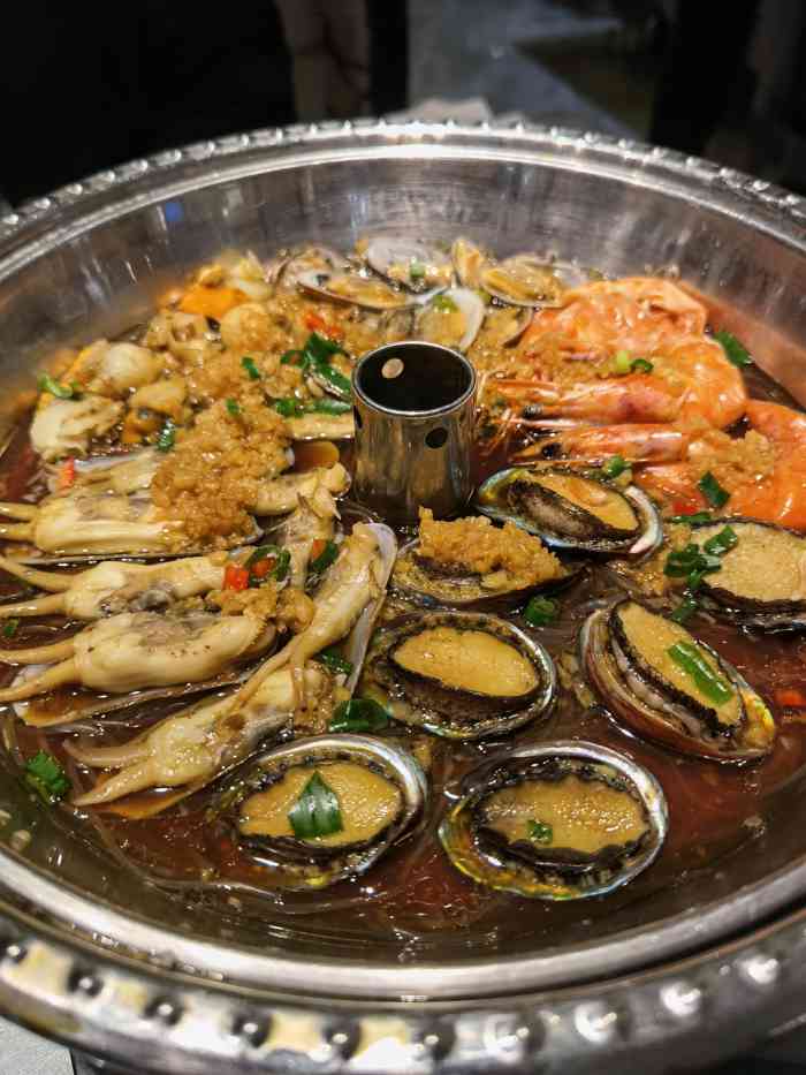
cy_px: 538
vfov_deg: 65.3
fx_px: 838
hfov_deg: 51.4
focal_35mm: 27
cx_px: 403
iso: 80
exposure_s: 1/100
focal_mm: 6.67
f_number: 1.9
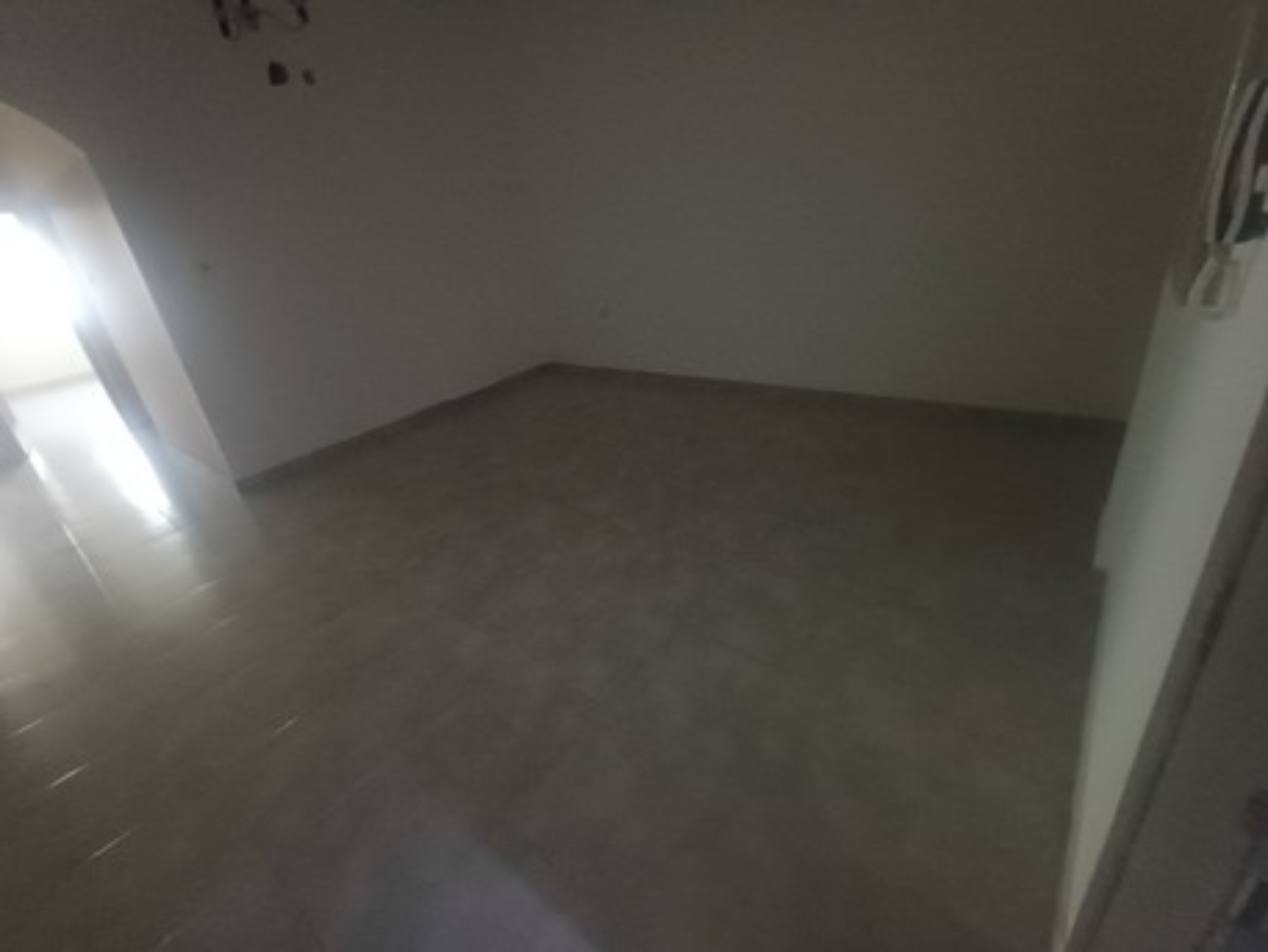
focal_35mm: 16
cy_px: 476
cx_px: 634
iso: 640
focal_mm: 1.64
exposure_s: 1/14.3
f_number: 2.2
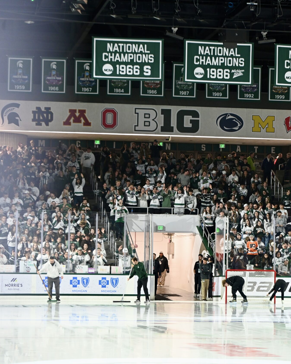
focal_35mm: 139
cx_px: 204
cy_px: 181
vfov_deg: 13.9
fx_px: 1497
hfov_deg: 11.1
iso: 2000
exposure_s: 1/160
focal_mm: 98
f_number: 2.8
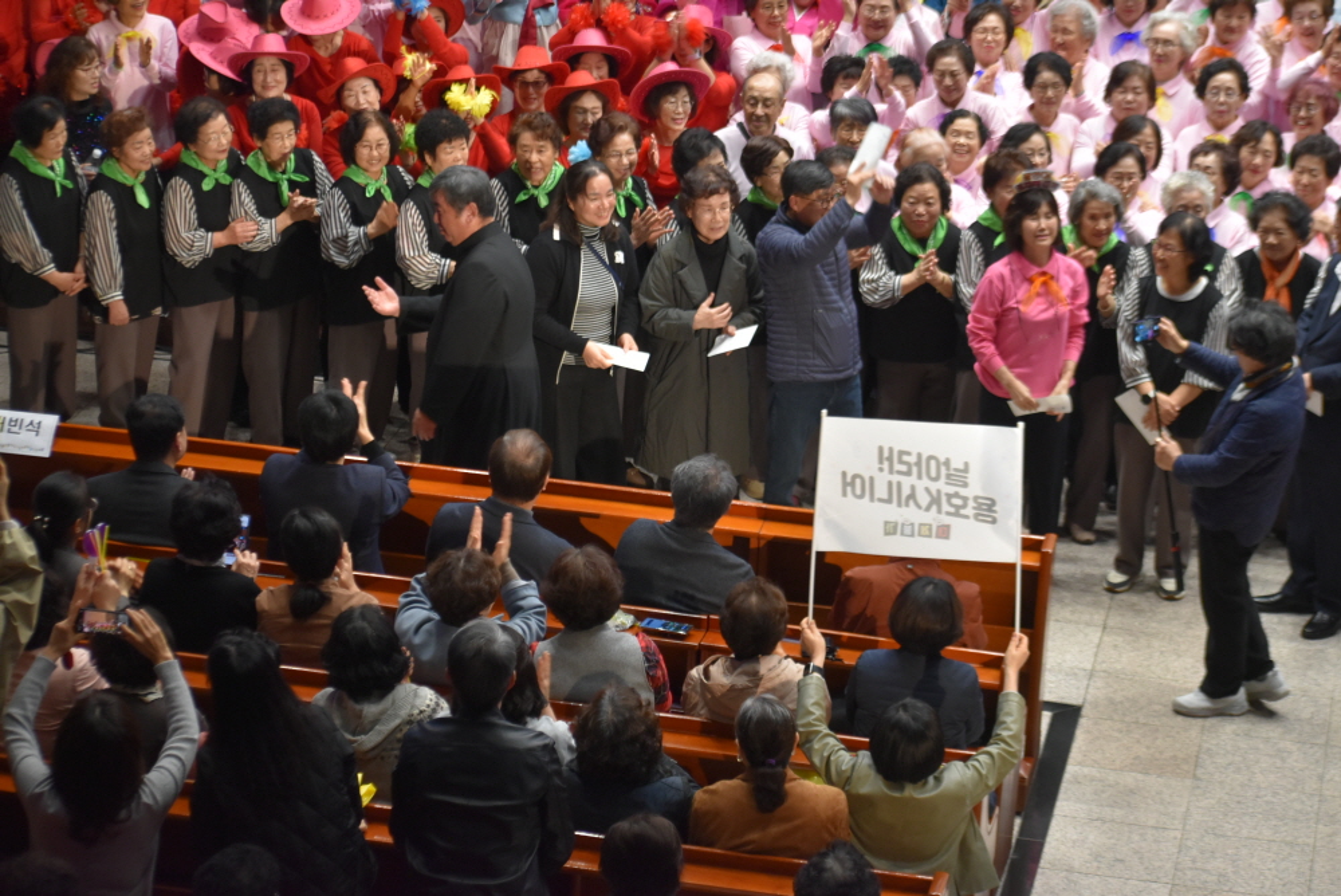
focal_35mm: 105
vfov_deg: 13.1
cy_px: 448
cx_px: 670
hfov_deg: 19.4
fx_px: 3913
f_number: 4.5
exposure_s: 1/60
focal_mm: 70
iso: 1250
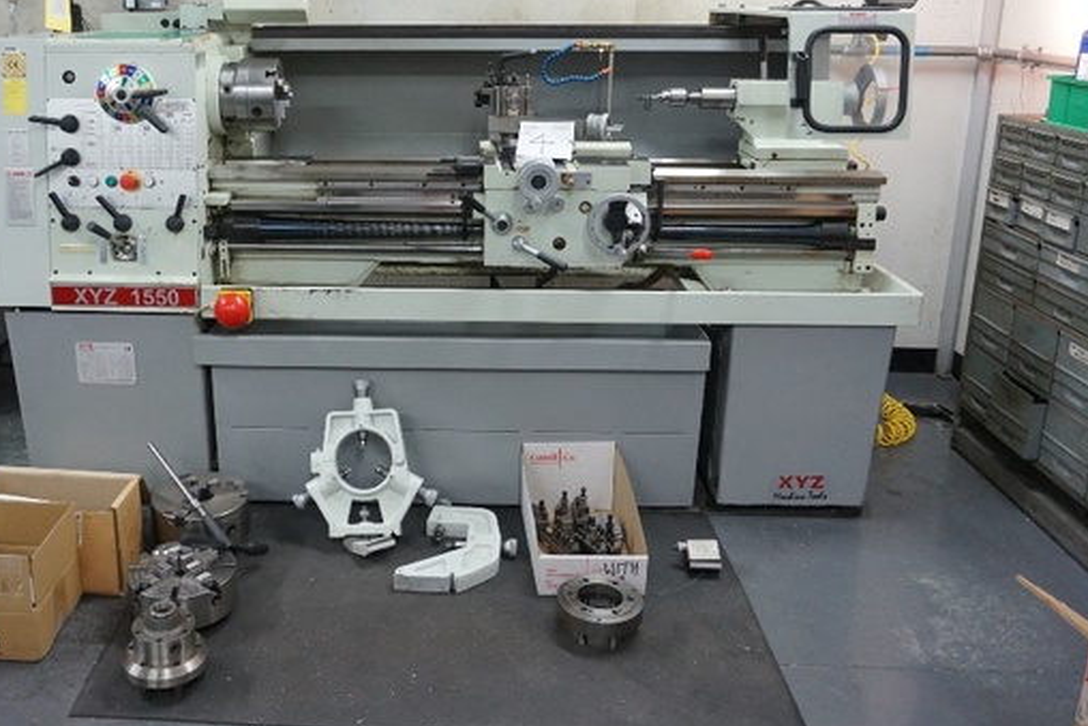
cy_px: 253
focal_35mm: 34
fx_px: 1028
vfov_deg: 38.5
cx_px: 403
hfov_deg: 55.1
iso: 1600
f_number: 3.5
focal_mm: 16
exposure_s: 1/160
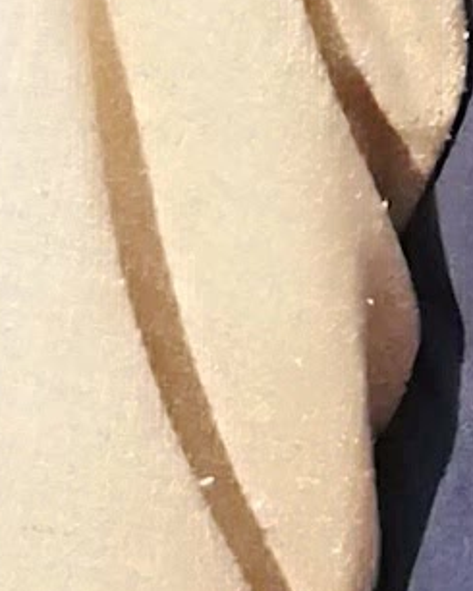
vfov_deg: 5.0
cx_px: 1299
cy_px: -773
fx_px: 6559
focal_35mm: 375
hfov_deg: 4.0
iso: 50
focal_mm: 3.81
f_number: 2.2
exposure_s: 1/594
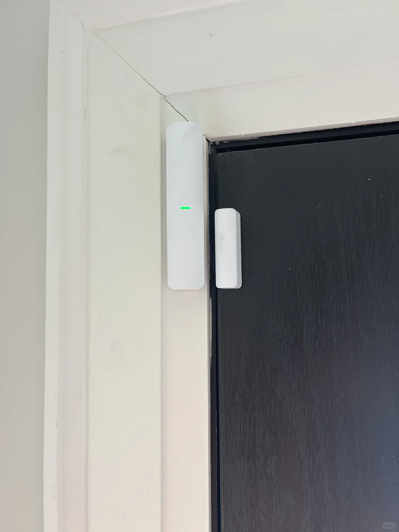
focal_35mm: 26
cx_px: 200
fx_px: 400
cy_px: 266
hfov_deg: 53.1
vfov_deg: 67.3
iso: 125
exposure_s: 1/88
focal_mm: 5.1
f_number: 1.6
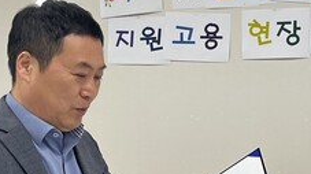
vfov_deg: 16.0
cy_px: 118
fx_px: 618
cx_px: 262
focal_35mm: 75
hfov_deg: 27.5
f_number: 1.6
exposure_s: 1/120
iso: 100
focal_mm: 5.1
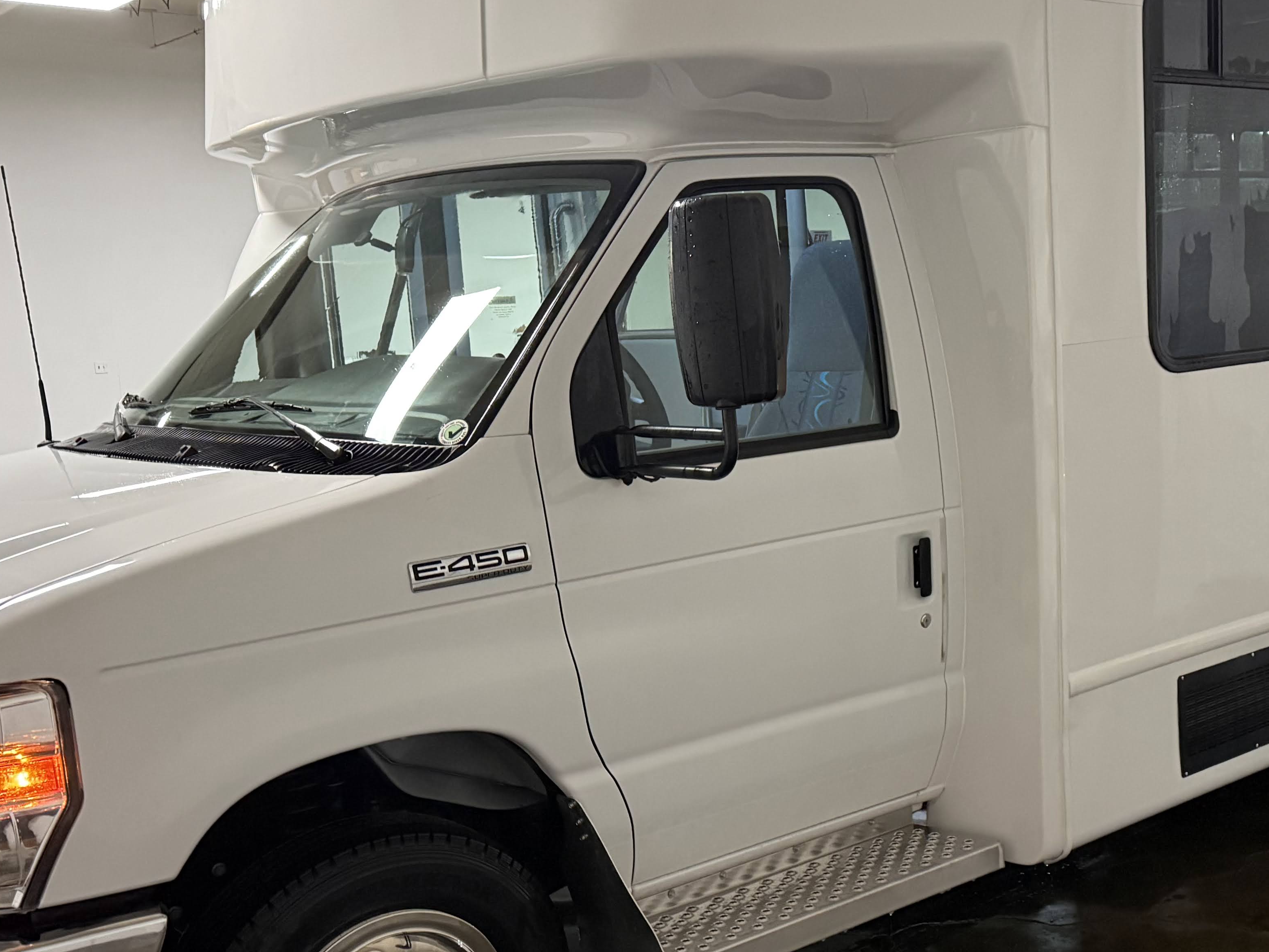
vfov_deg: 32.8
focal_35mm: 44
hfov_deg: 42.1
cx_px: 885
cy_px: 547
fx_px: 1613
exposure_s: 1/60
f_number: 1.78
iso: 640
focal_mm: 6.76
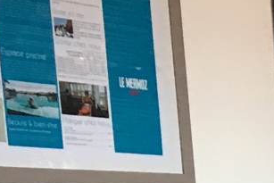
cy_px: 556
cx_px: 891
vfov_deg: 6.3
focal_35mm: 198
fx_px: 1508
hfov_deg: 8.3
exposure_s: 1/33
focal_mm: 4.15
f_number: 2.2
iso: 64
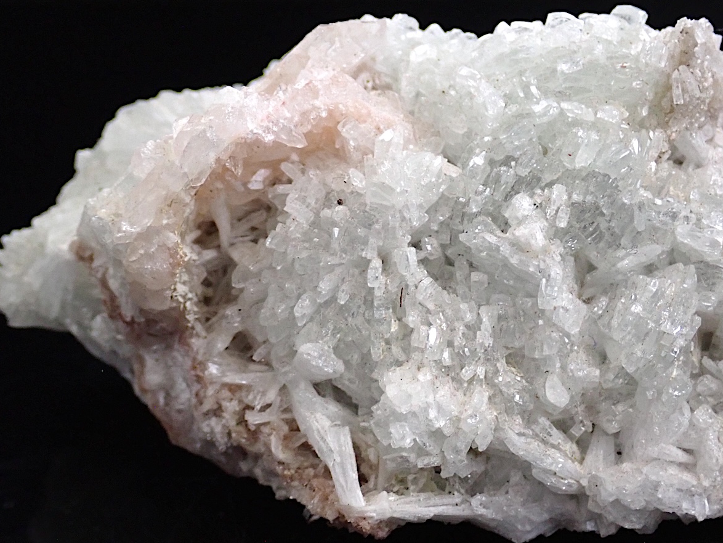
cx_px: 361
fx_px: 1379
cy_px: 285
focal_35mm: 66
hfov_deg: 29.4
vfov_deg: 22.3
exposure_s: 1/40
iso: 800
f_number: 3.6
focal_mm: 11.09
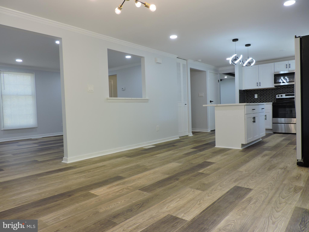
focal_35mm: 24
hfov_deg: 71.6
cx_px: 154
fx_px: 214
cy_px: 116
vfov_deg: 56.8
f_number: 3
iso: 100
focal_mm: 4.3
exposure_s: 1/30
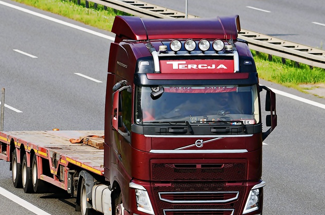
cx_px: 147
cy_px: 128
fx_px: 5162
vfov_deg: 2.4
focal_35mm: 573
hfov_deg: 3.6
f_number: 8
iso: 200
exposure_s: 1/640
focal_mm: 300
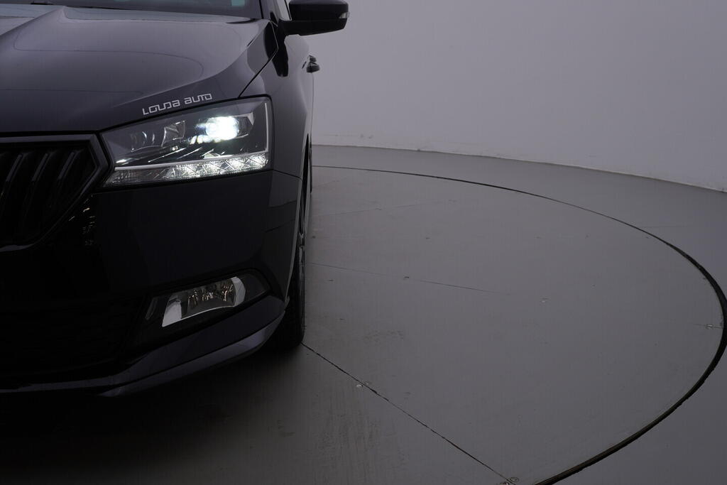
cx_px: 364
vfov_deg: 36.9
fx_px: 727
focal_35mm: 36
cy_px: 242
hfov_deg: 53.1
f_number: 5.6
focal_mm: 24
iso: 125
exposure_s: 1/160
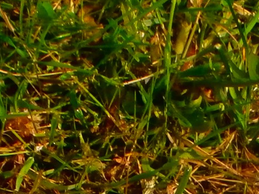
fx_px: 2237
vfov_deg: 4.9
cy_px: 392
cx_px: 309
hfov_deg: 6.6
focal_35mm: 299
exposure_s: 1/800
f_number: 4.2
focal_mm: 8.29
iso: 100
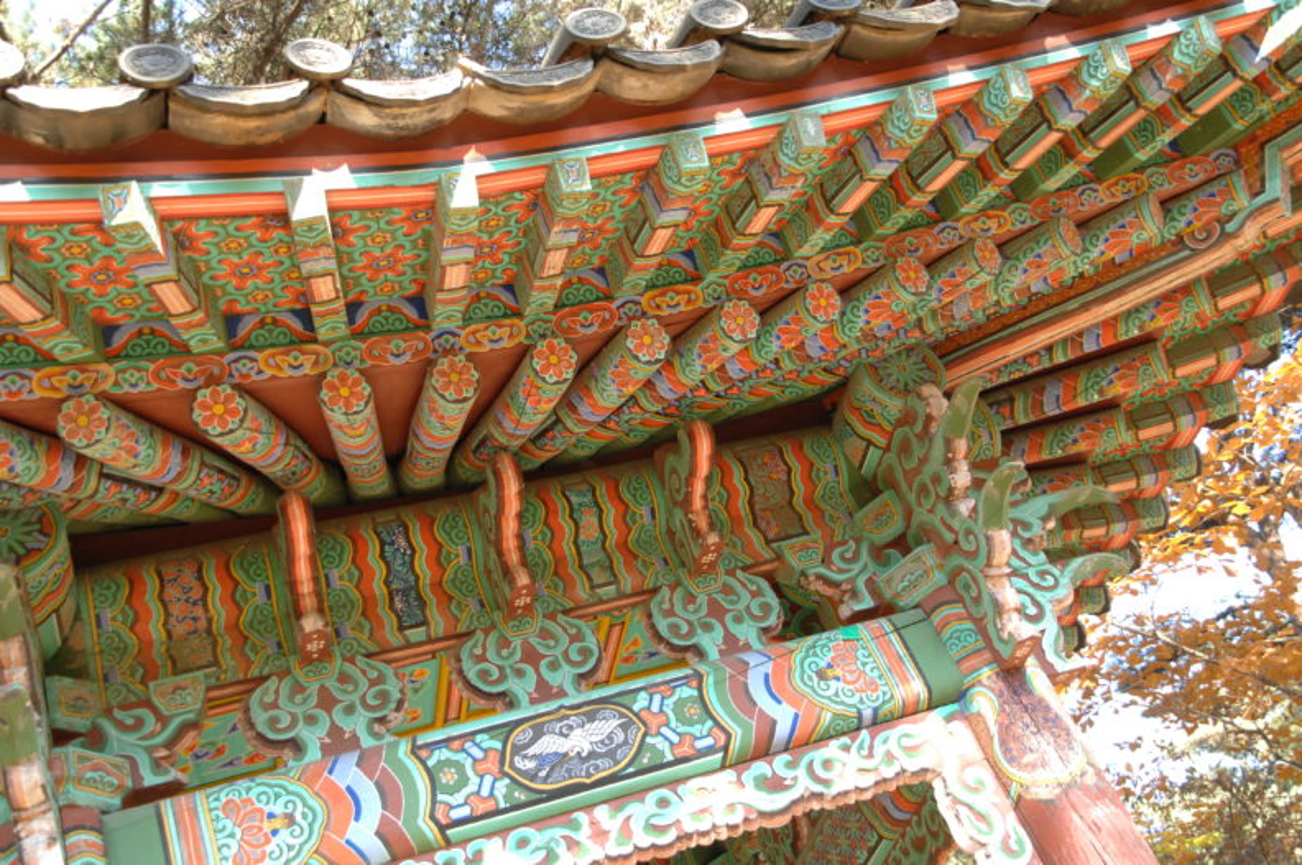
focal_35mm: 46
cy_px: 432
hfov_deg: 42.4
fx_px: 1680
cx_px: 651
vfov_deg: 28.9
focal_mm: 31
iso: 400
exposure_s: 1/60
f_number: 5.6
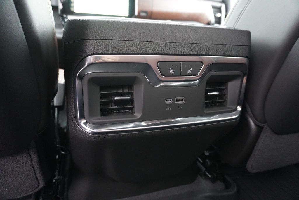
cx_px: 150
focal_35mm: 24
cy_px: 100
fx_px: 199
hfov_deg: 73.7
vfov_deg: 53.2
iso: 2500
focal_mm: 16
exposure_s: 1/60
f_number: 3.5
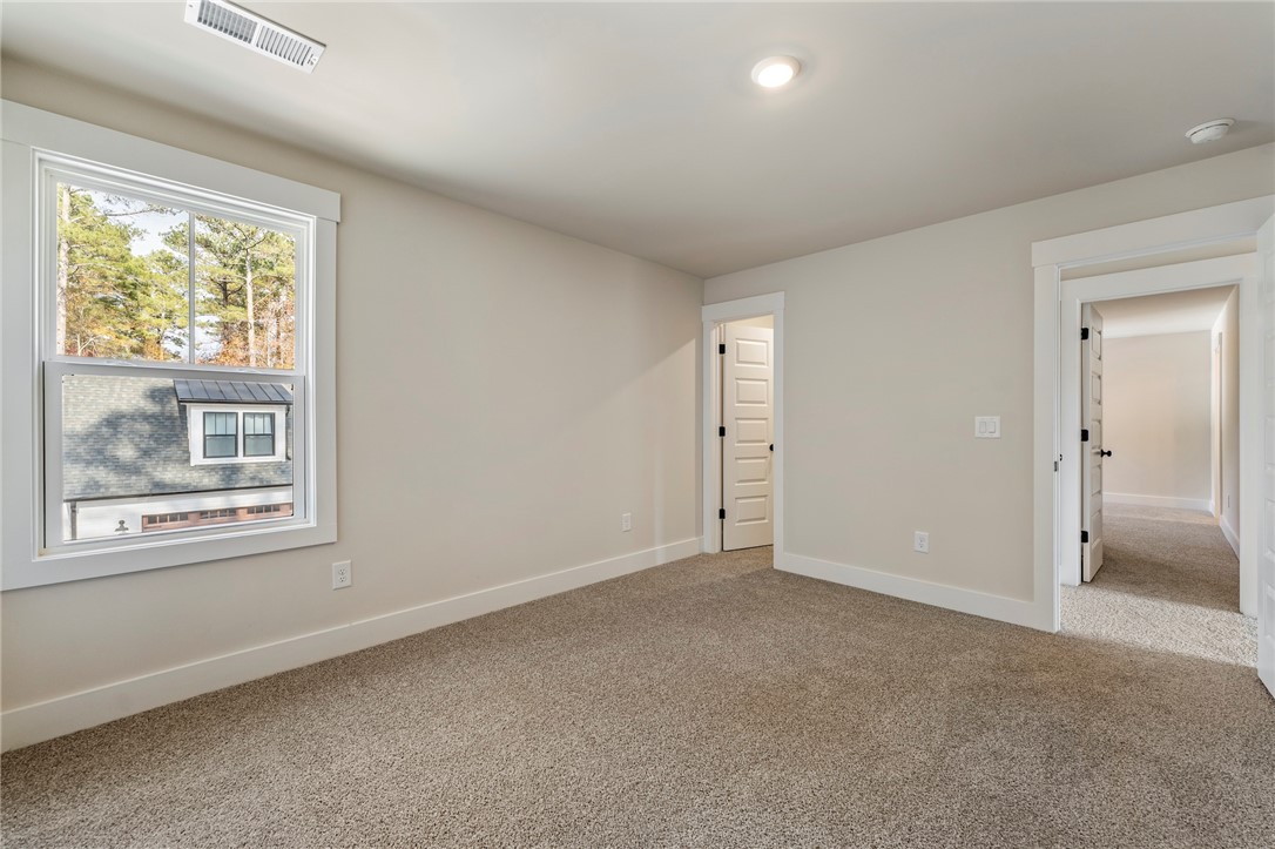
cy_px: 424
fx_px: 496
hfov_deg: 104.3
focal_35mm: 14
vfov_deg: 81.2
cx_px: 638
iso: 400
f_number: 6.3
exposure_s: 1/3
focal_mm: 14
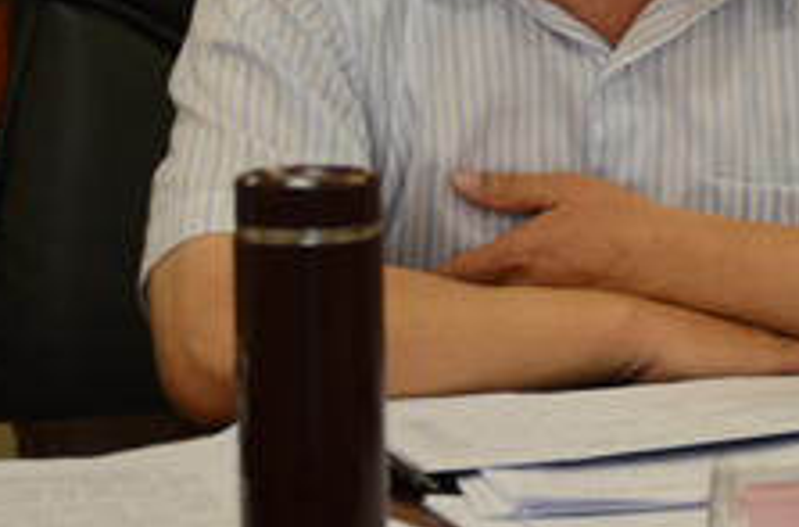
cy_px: 36
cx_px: 677
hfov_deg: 9.6
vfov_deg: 6.3
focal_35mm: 215
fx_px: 4755
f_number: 5
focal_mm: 58
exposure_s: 1/15
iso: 100
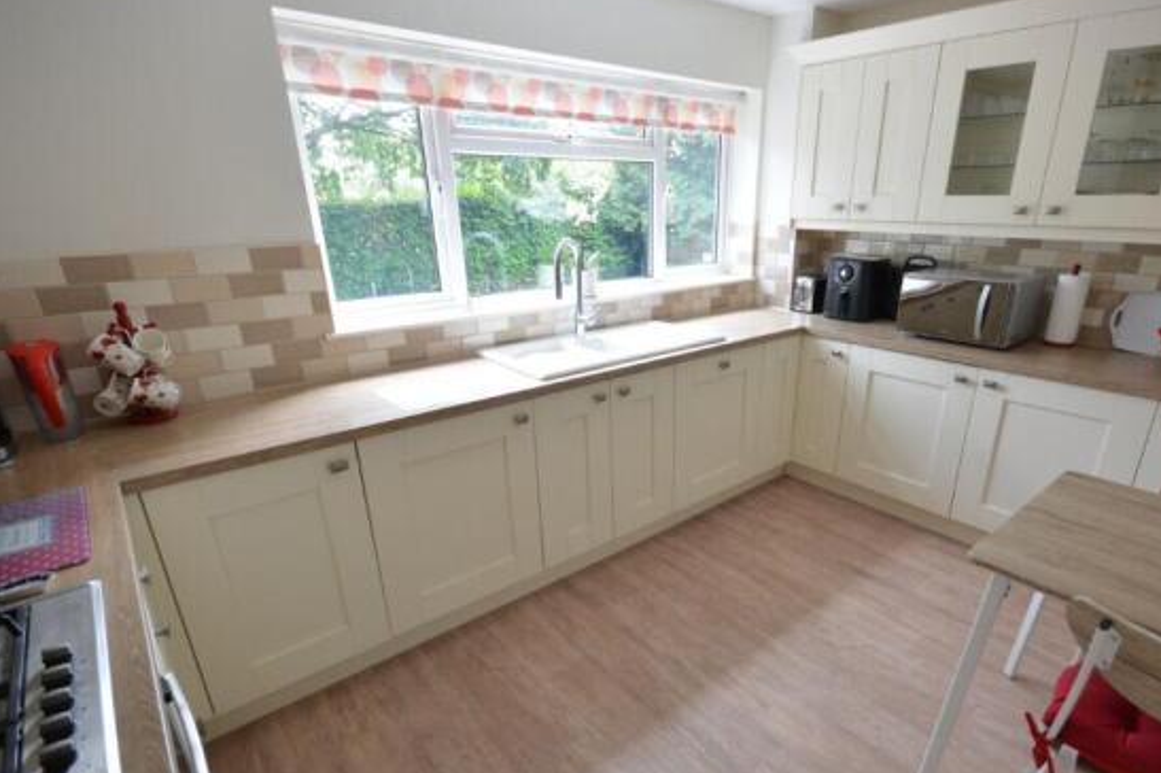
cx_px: 654
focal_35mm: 18
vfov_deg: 67.0
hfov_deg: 89.6
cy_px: 441
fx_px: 580
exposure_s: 1/15
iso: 400
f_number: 8
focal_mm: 10
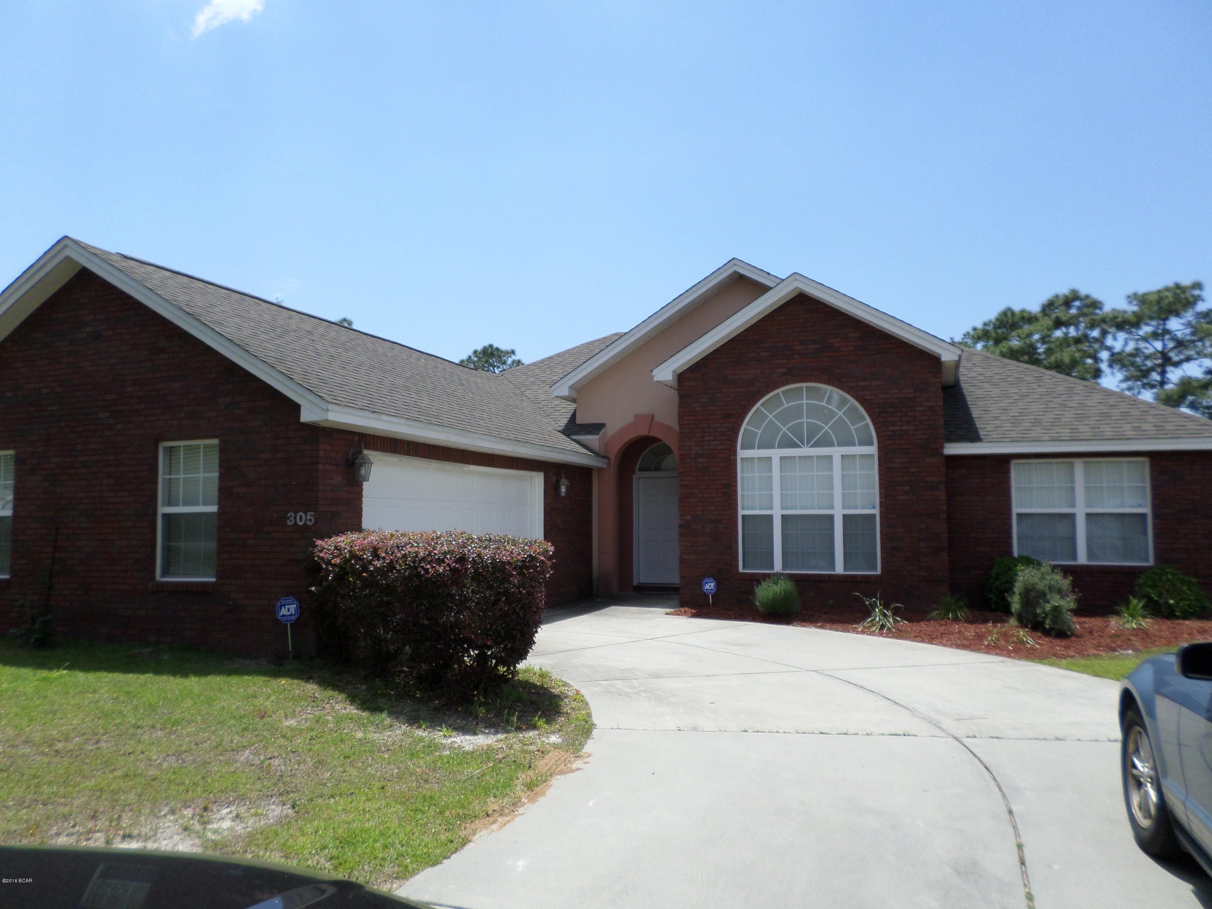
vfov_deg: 54.9
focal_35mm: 25
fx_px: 875
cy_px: 454
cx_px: 606
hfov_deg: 69.4
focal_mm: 4.5
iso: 80
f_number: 2.5
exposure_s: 1/1500
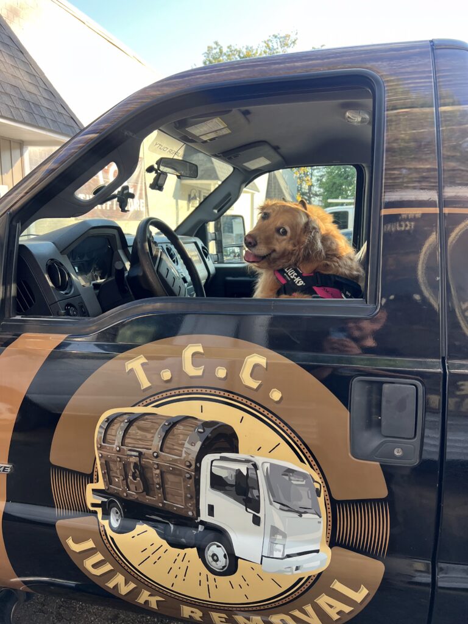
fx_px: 469
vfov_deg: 67.3
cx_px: 234
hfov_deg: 53.1
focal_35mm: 26
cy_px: 312
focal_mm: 5.7
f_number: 1.5
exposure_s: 1/224
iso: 50
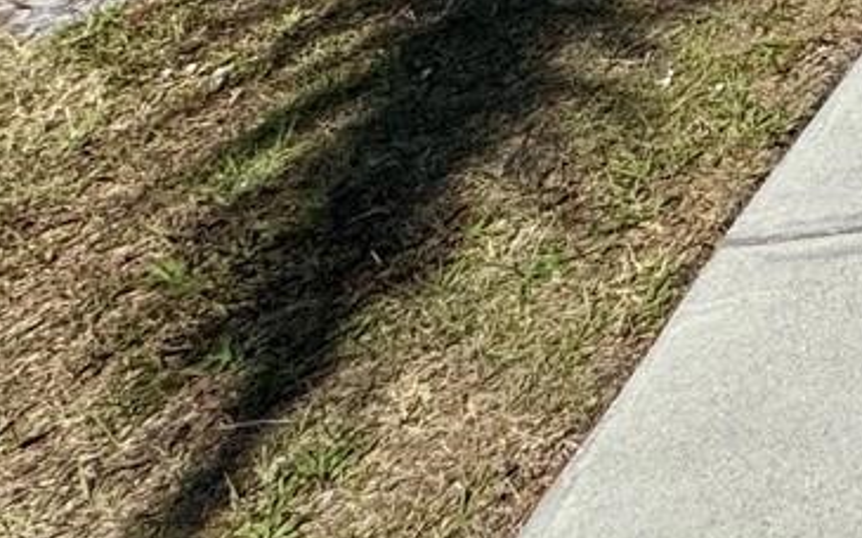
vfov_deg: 14.4
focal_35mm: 65
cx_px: 1731
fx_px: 1527
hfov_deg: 18.9
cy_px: -701
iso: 50
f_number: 2.2
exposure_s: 1/3247
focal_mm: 2.22
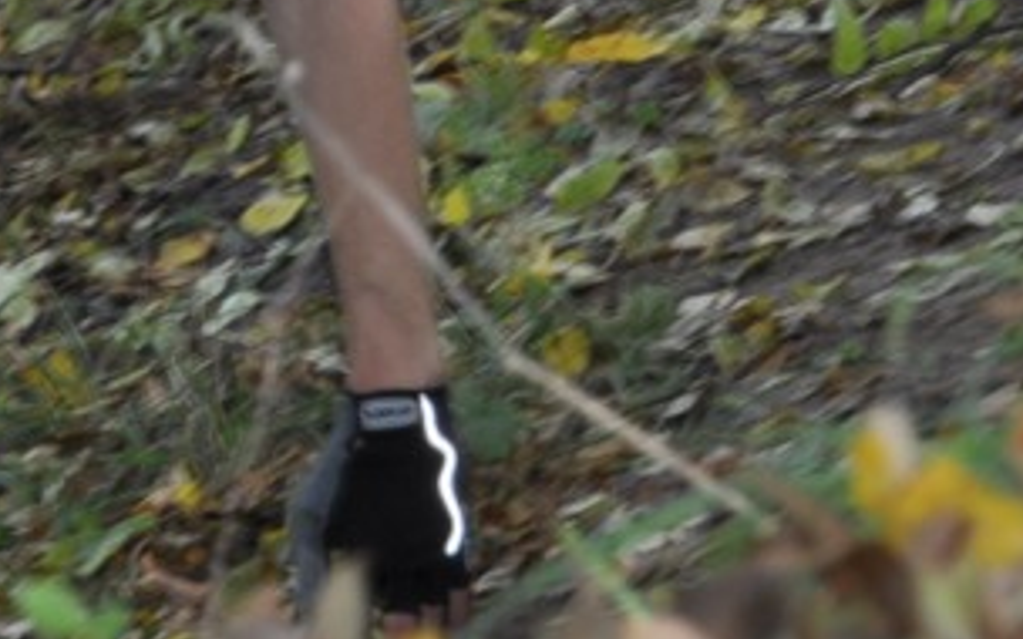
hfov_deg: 8.4
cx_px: -101
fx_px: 6942
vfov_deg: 5.3
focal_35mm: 249
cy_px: 86
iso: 250
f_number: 5.3
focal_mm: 62
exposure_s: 1/60
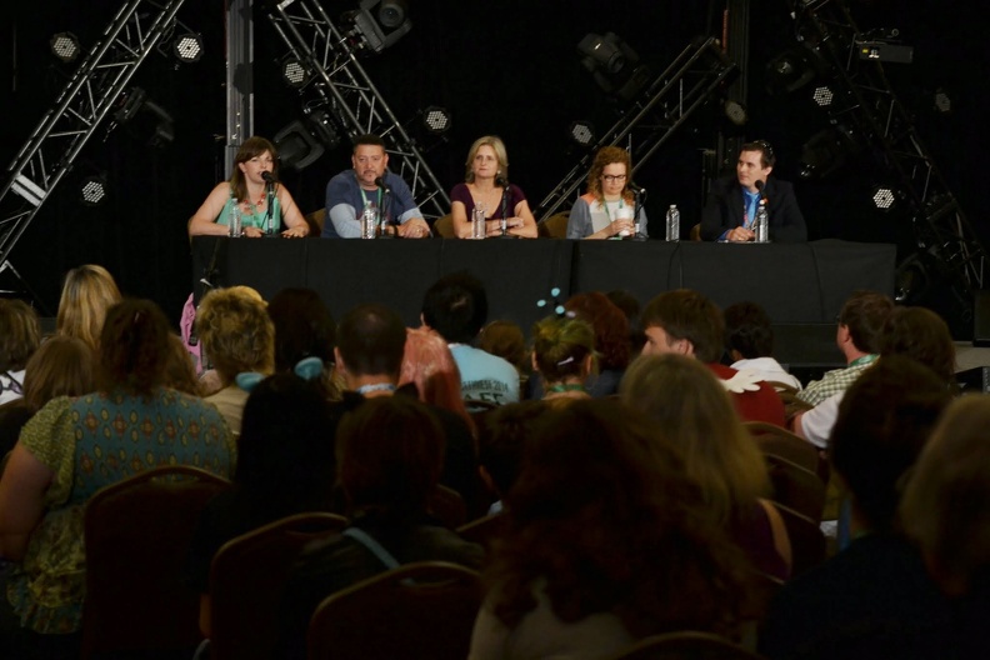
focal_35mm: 105
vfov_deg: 13.0
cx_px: 495
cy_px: 330
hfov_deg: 19.5
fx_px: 2887
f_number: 5.6
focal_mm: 70
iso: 800
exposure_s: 1/80
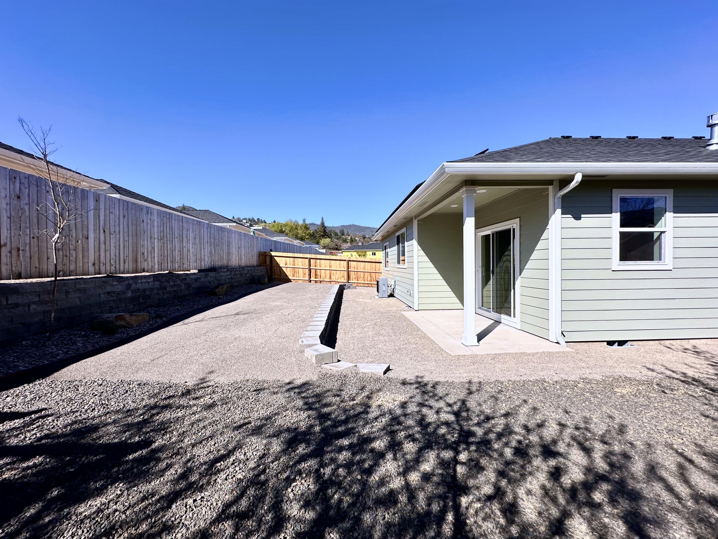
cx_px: 359
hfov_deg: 102.1
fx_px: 290
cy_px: 270
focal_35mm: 14
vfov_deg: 85.7
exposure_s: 1/2212
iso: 50
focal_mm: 2.22
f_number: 2.2
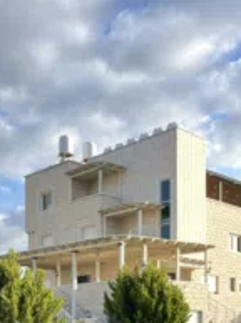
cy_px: 311
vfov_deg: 33.1
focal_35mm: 54
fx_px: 503
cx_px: 85
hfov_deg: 26.8
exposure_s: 1/419
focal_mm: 5.7
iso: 50
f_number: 1.5
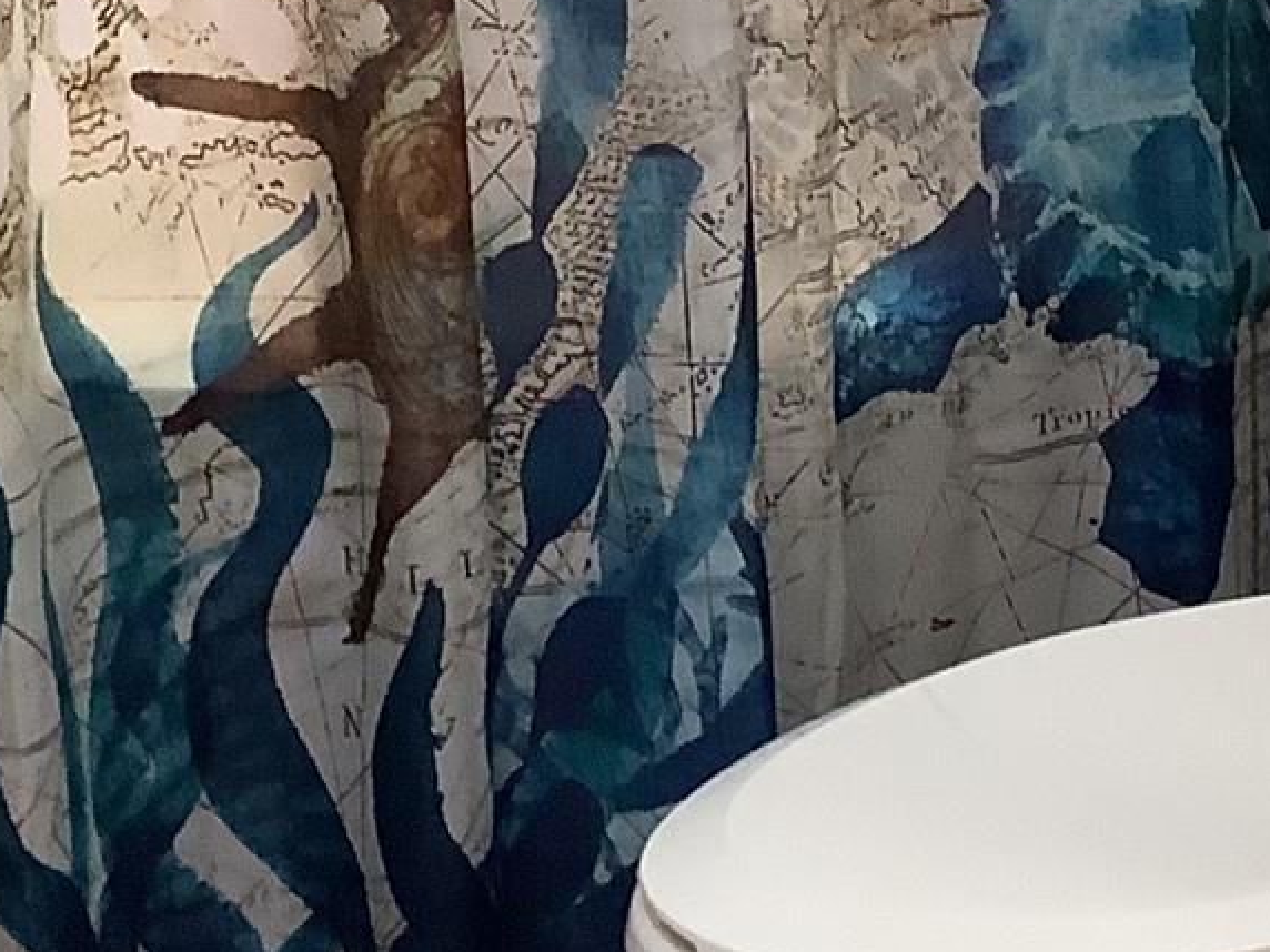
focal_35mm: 111
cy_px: -459
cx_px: 1390
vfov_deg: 12.7
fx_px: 4072
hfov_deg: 17.2
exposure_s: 1/60
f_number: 2.4
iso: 200
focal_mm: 3.3
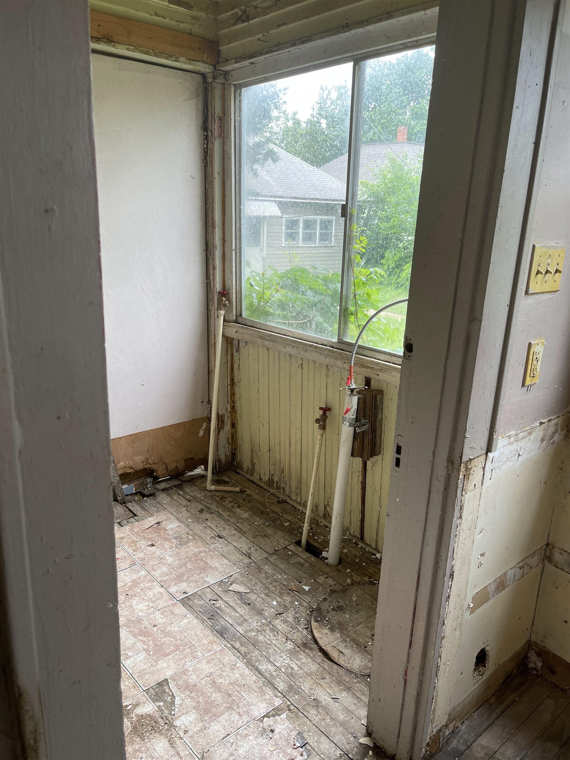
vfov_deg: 67.3
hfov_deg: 53.1
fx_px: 571
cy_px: 380
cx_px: 285
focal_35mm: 26
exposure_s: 1/121
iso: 32
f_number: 1.6
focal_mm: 5.1
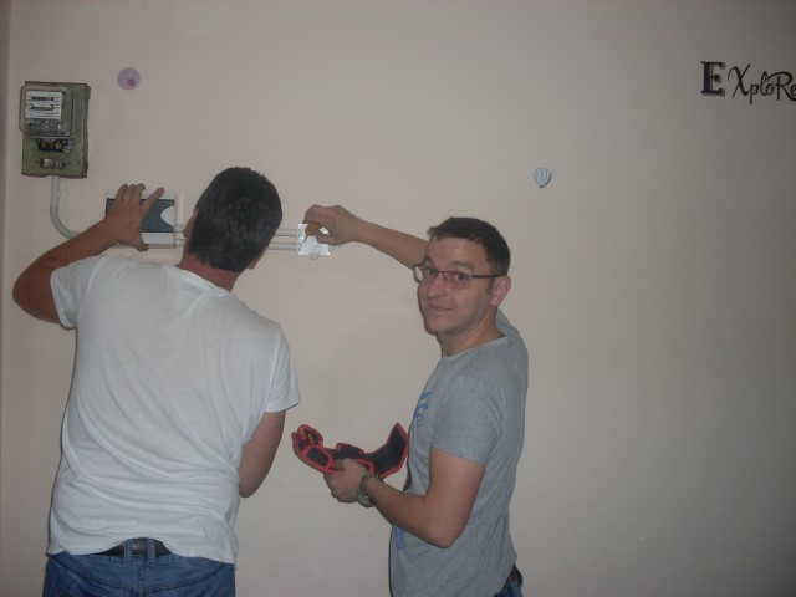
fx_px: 874
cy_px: 298
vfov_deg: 37.7
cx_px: 398
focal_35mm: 38
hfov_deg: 49.0
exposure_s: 1/45
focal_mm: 6.3
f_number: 2.8
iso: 100
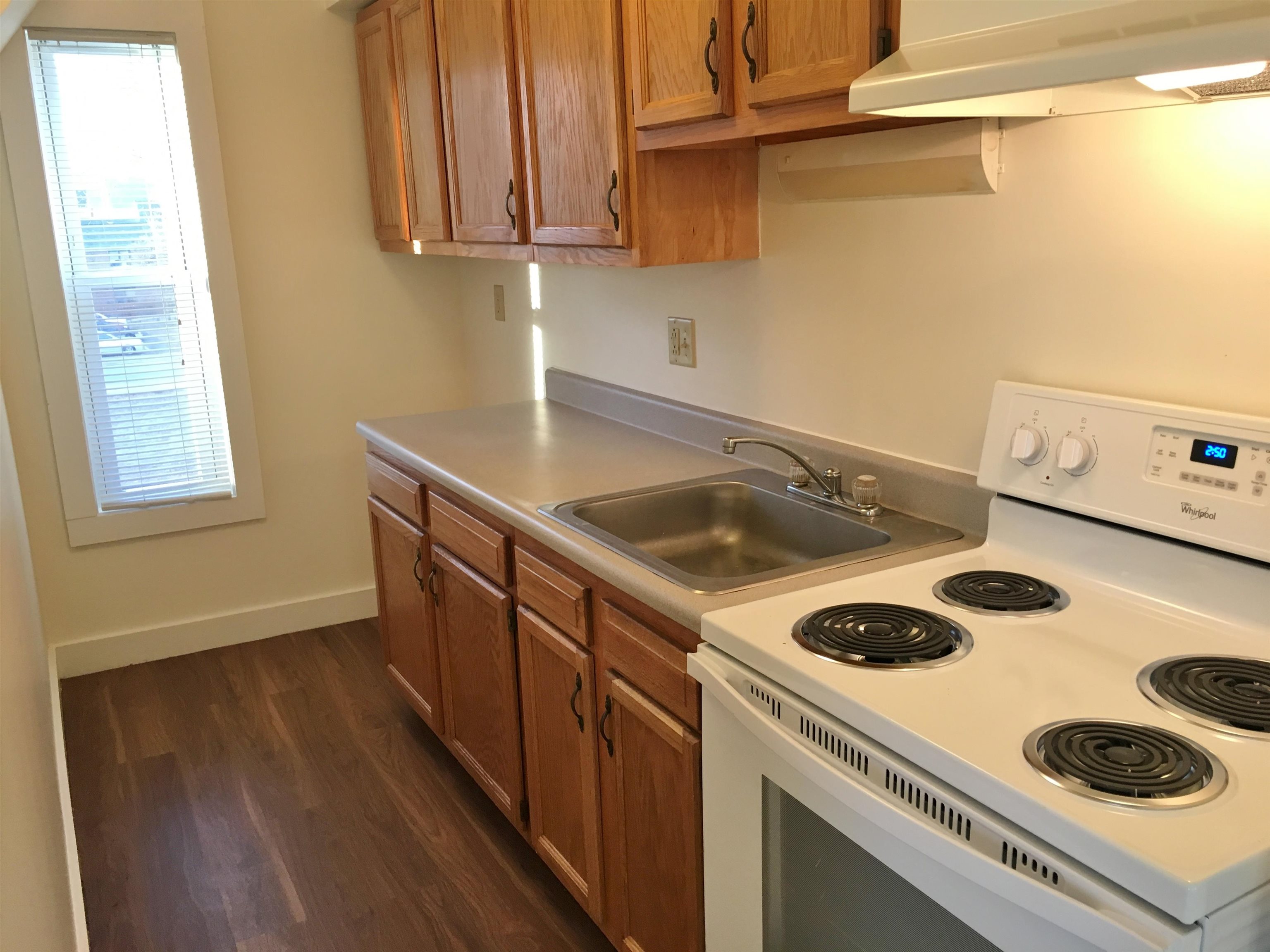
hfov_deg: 61.7
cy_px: 476
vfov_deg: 48.2
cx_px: 635
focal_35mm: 29
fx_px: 1064
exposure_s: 1/30
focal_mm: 4.15
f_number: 2.2
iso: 80
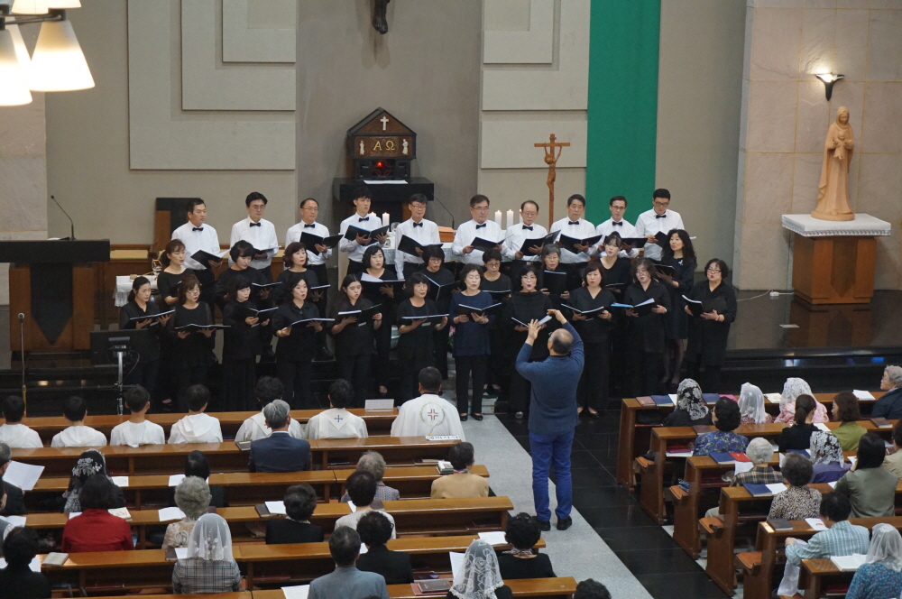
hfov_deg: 27.0
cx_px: 451
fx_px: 1877
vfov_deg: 18.1
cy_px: 300
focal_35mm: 75
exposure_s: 1/160
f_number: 5.6
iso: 3200
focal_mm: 50
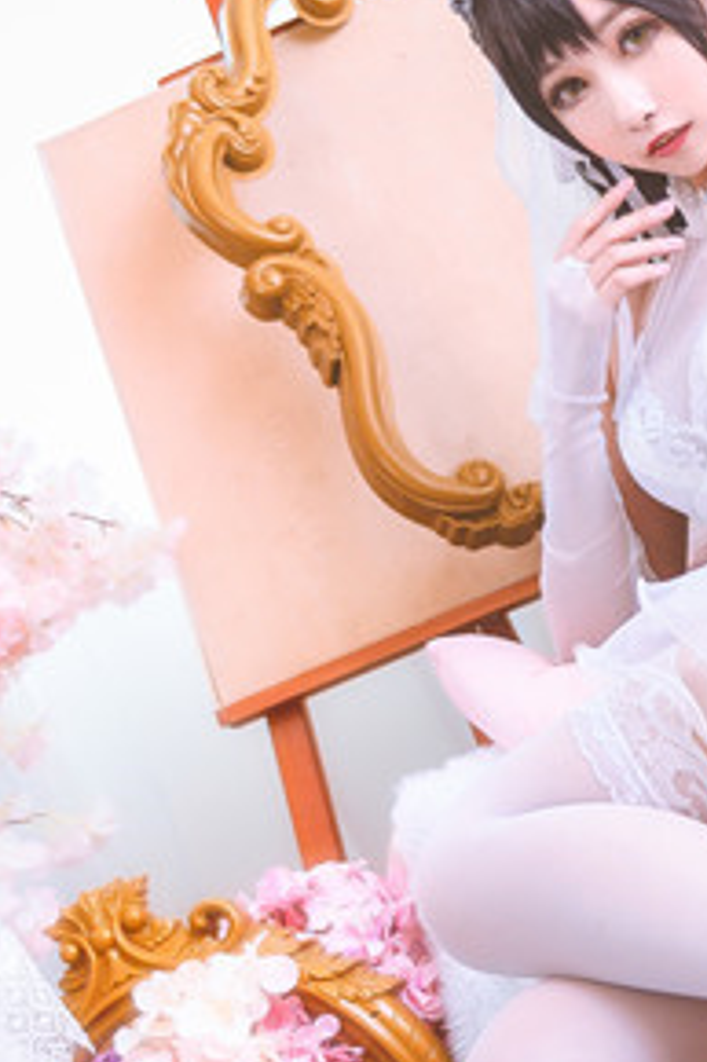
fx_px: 2536
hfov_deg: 14.5
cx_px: 1132
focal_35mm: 86
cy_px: 659
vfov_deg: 23.6
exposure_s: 1/125
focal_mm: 32
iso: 400
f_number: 2.8
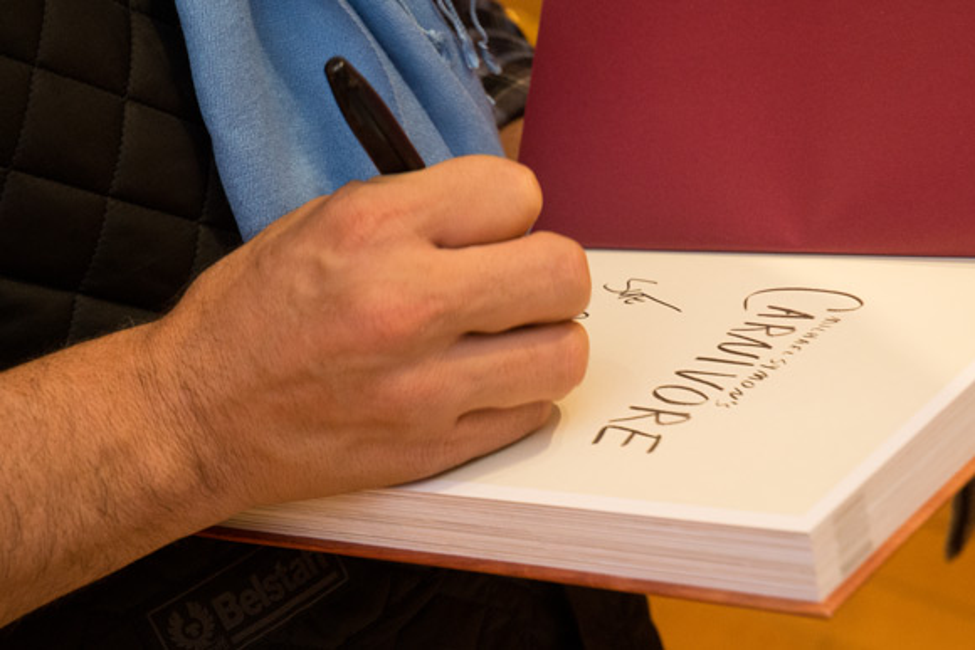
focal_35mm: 82
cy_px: 325
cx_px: 488
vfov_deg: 16.6
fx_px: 2235
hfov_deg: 24.6
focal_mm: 55
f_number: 5.6
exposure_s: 1/60
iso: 1600
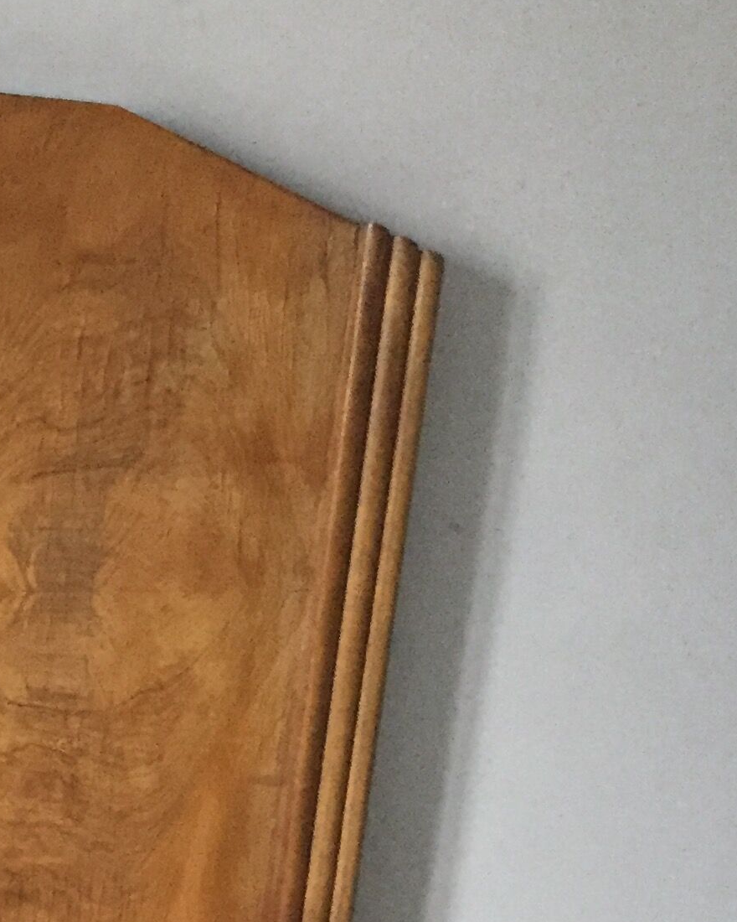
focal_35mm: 84
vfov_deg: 21.9
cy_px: 936
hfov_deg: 15.7
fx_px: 2290
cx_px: -570
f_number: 2.2
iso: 250
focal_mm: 4.15
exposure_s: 1/20
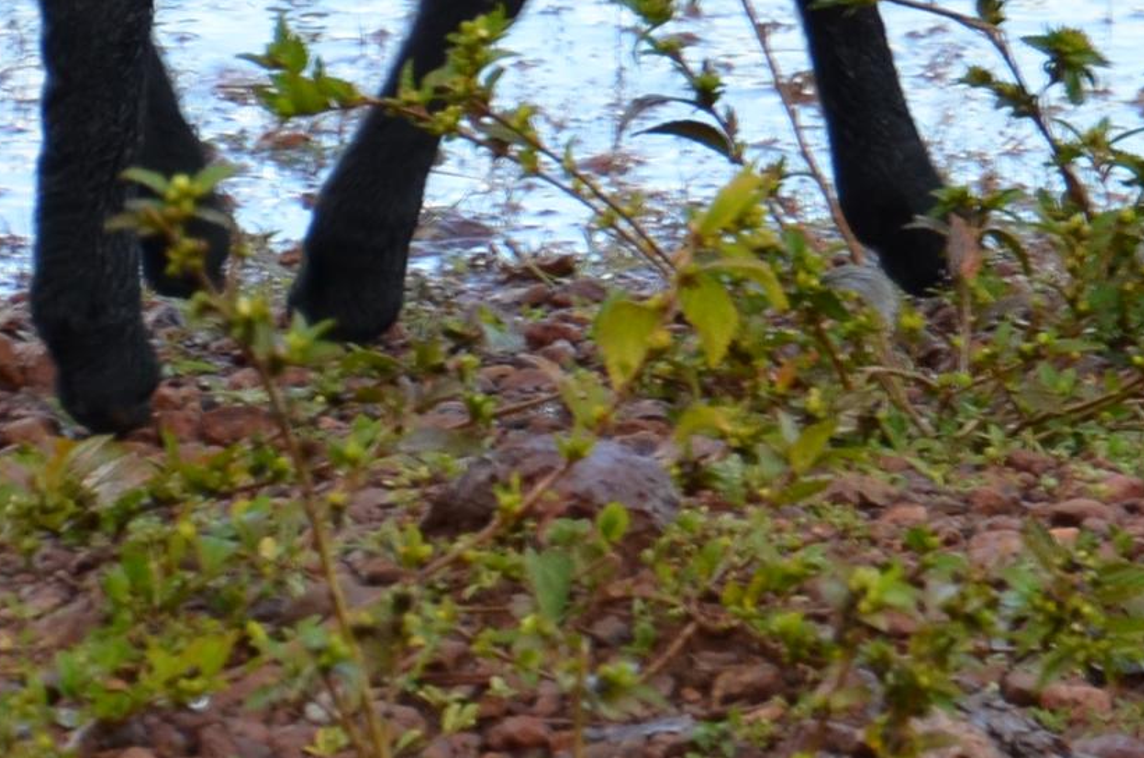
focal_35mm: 576
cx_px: 2101
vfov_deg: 2.4
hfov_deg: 3.6
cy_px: -734
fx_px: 18268
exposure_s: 1/125
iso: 280
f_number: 5.6
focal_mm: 80
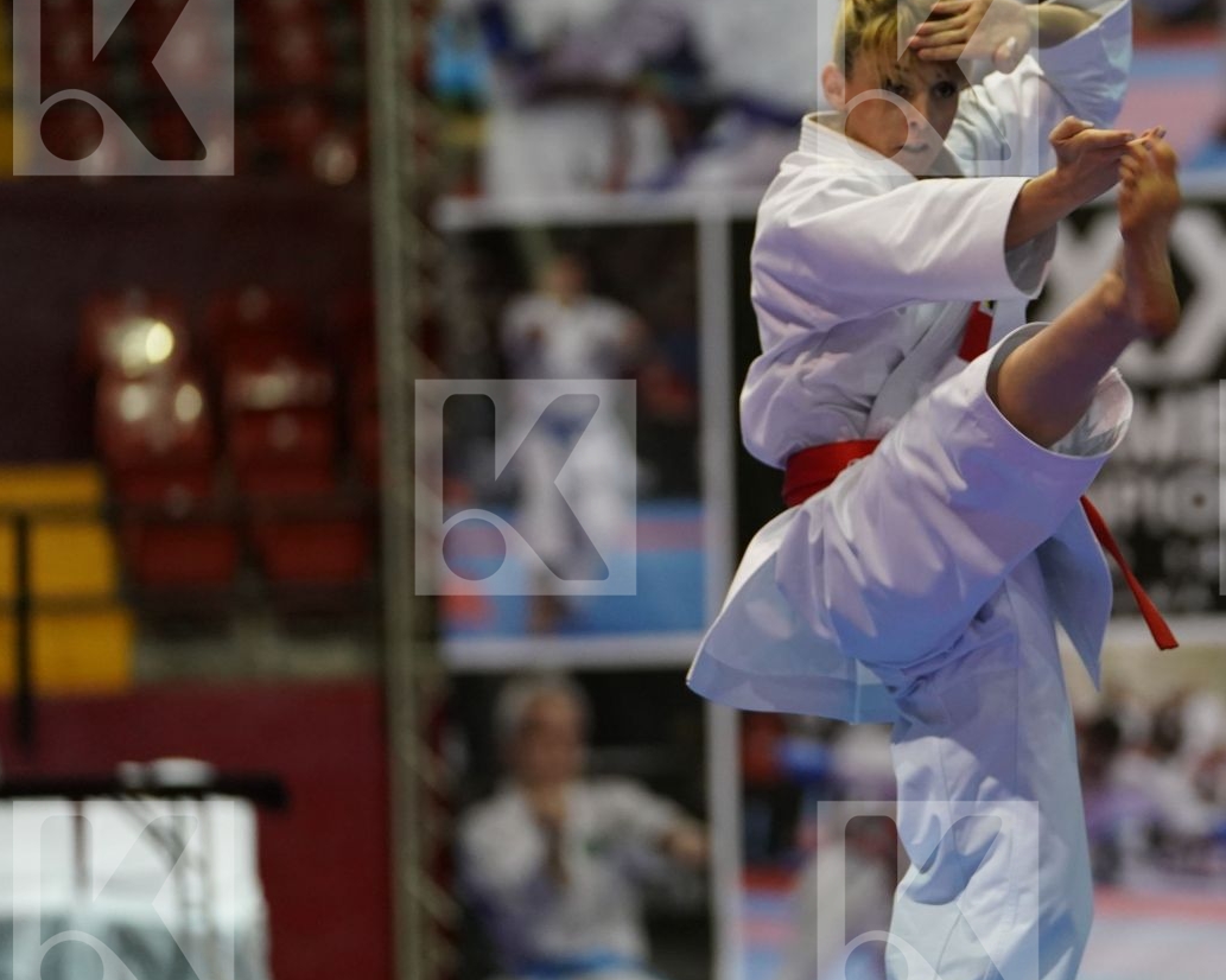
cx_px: 928
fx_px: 8961
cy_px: 488
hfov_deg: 7.8
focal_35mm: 247
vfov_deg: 6.3
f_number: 2.8
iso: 2500
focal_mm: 151
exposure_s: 1/320
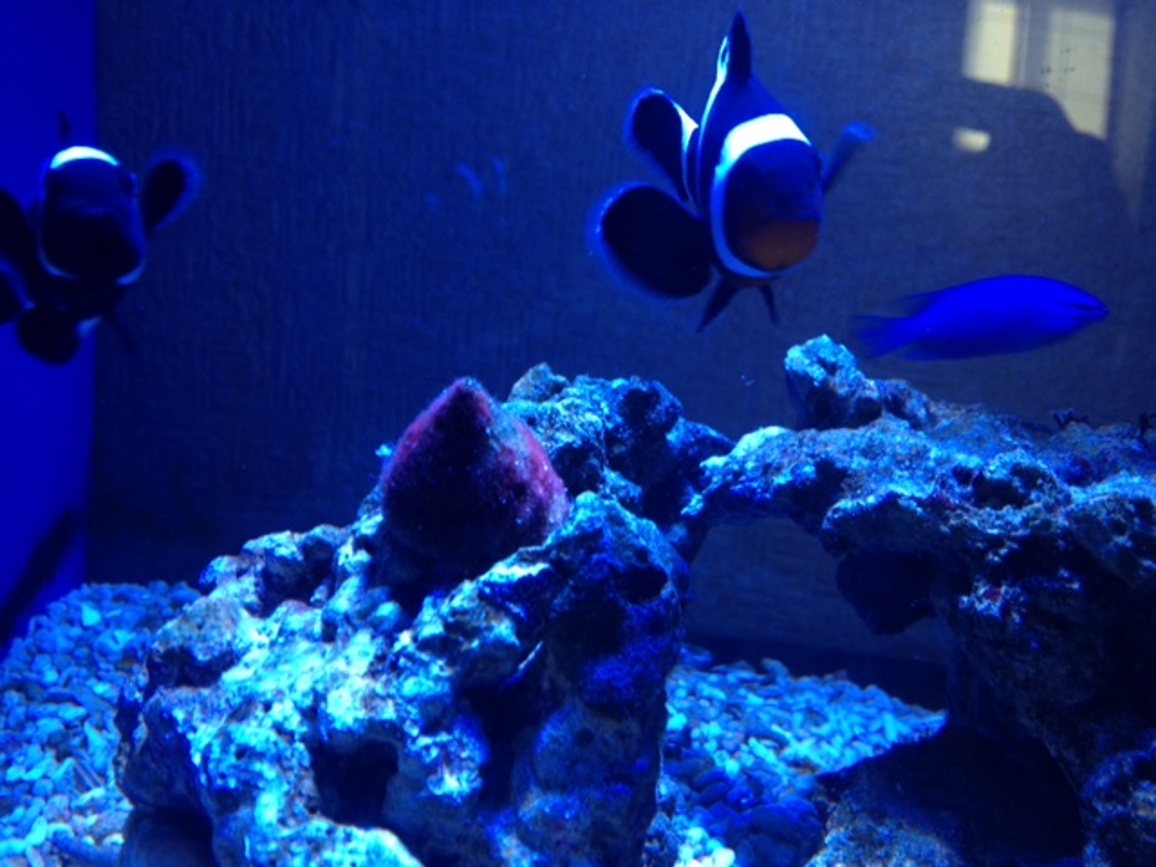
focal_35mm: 35
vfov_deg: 40.7
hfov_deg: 52.6
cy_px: 434
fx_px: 1169
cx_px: 578
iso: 64
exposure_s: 1/30
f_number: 2.4
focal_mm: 4.28
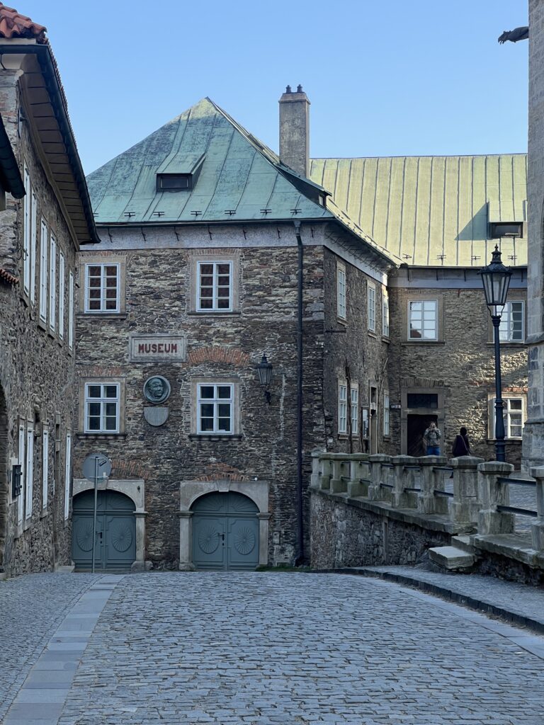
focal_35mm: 77
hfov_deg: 19.1
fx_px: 1613
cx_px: 272
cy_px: 362
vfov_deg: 25.3
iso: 32
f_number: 2.8
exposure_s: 1/246
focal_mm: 9
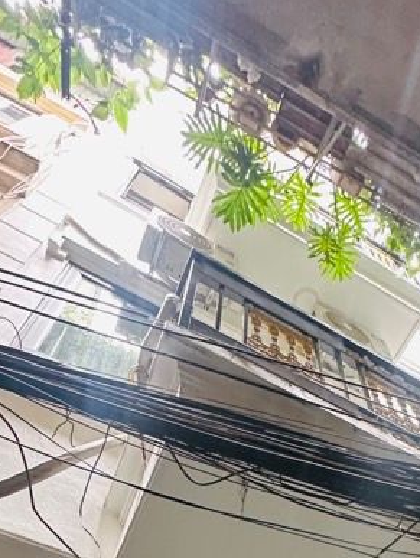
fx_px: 598
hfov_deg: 38.4
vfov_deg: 39.2
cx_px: 267
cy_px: 640
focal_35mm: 37
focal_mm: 2.22
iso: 500
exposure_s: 1/60
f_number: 2.2
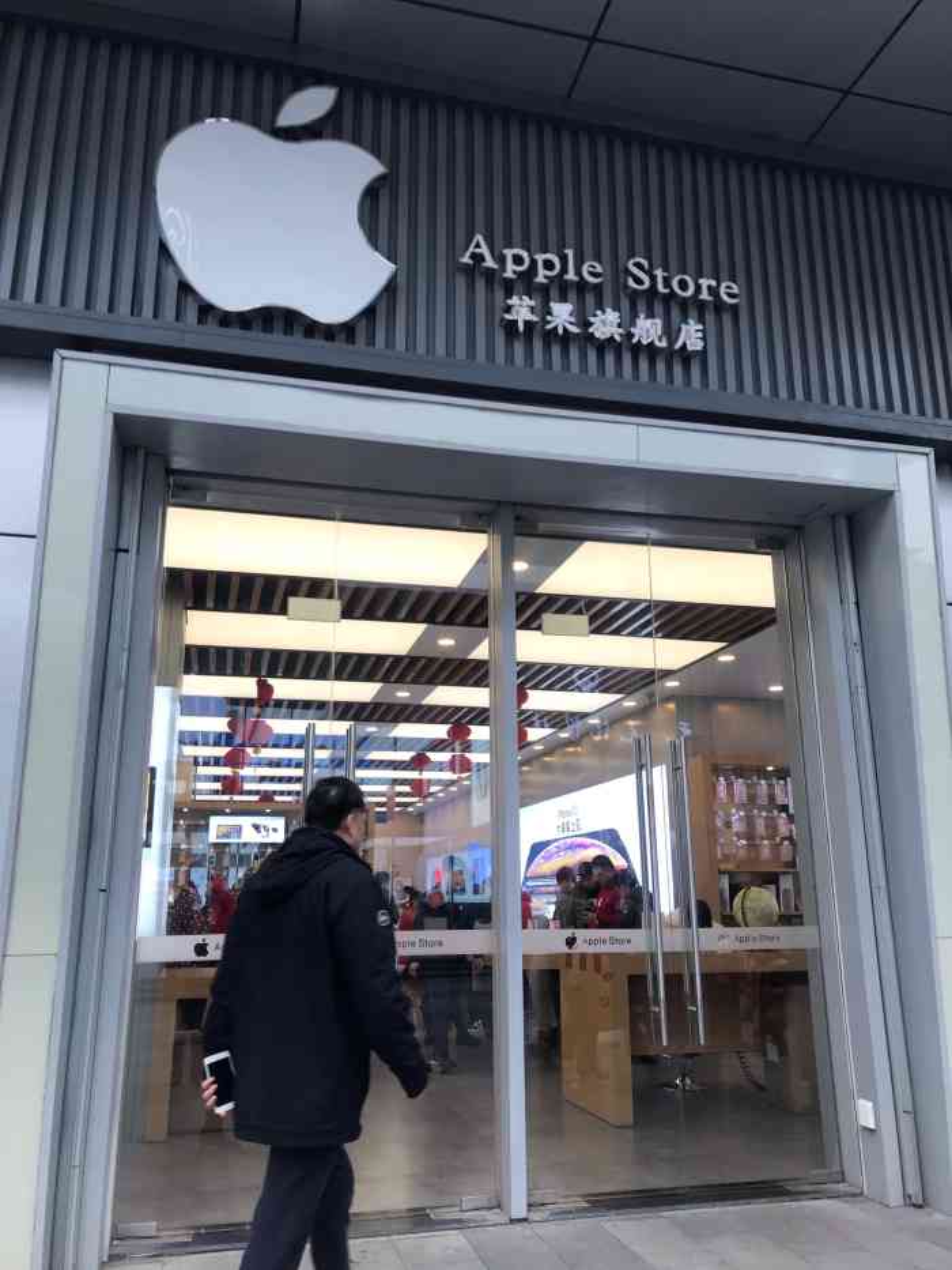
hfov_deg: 49.8
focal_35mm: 28
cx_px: 476
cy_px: 635
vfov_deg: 63.4
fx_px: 1026
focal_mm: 3.99
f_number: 1.8
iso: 32
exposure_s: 1/100
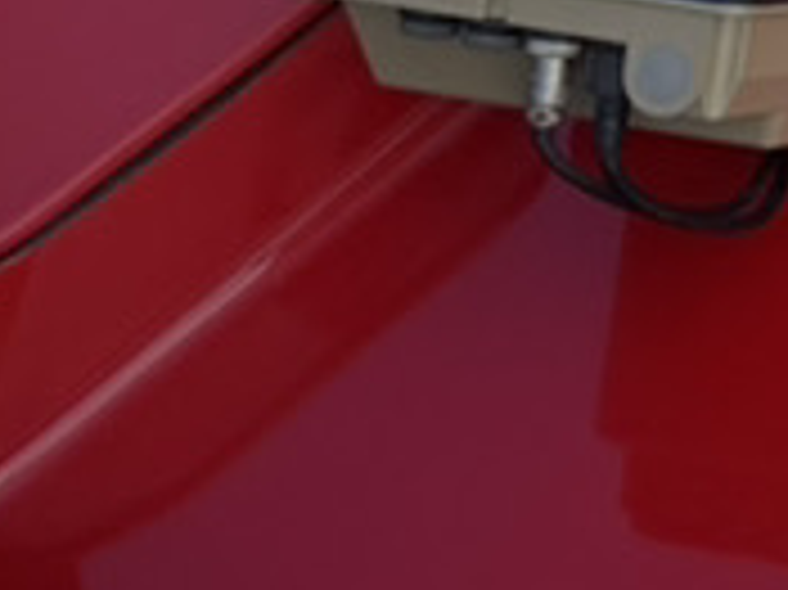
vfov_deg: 8.5
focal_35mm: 165
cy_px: -581
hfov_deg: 8.8
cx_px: 2675
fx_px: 3753
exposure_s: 1/4975
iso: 125
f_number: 1.78
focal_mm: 6.76
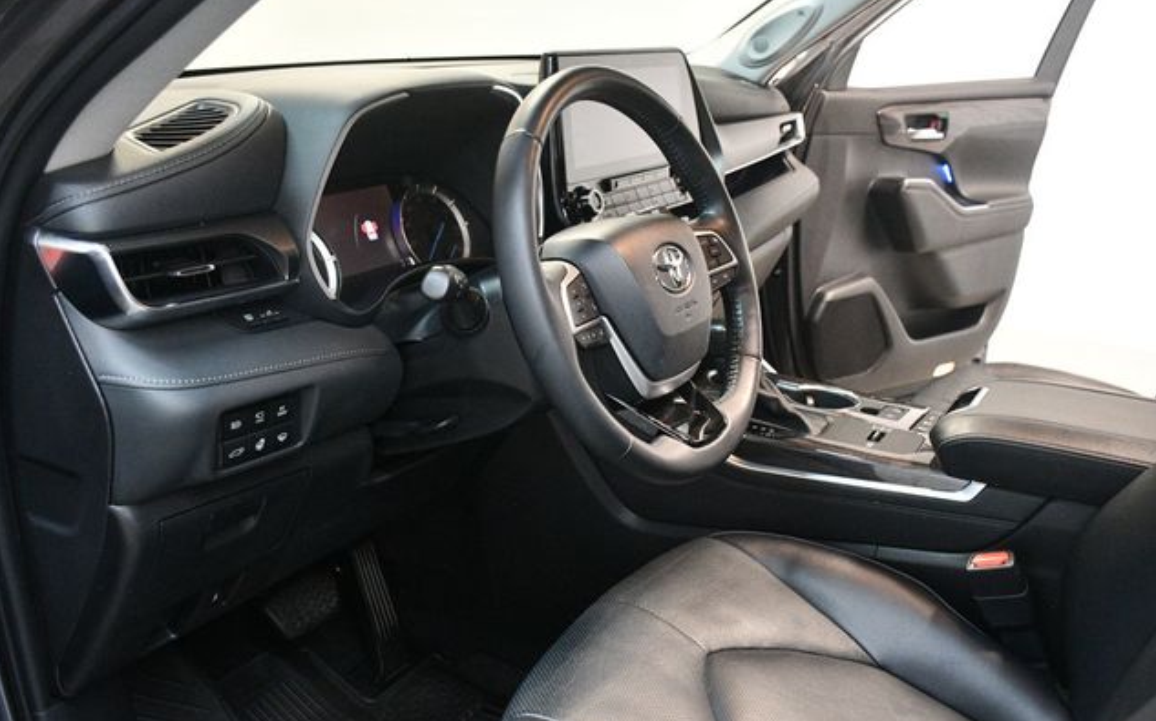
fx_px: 1071
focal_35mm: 34
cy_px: 369
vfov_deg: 37.2
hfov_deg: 56.7
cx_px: 575
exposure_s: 1/60
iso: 5000
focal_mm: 22
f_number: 3.5
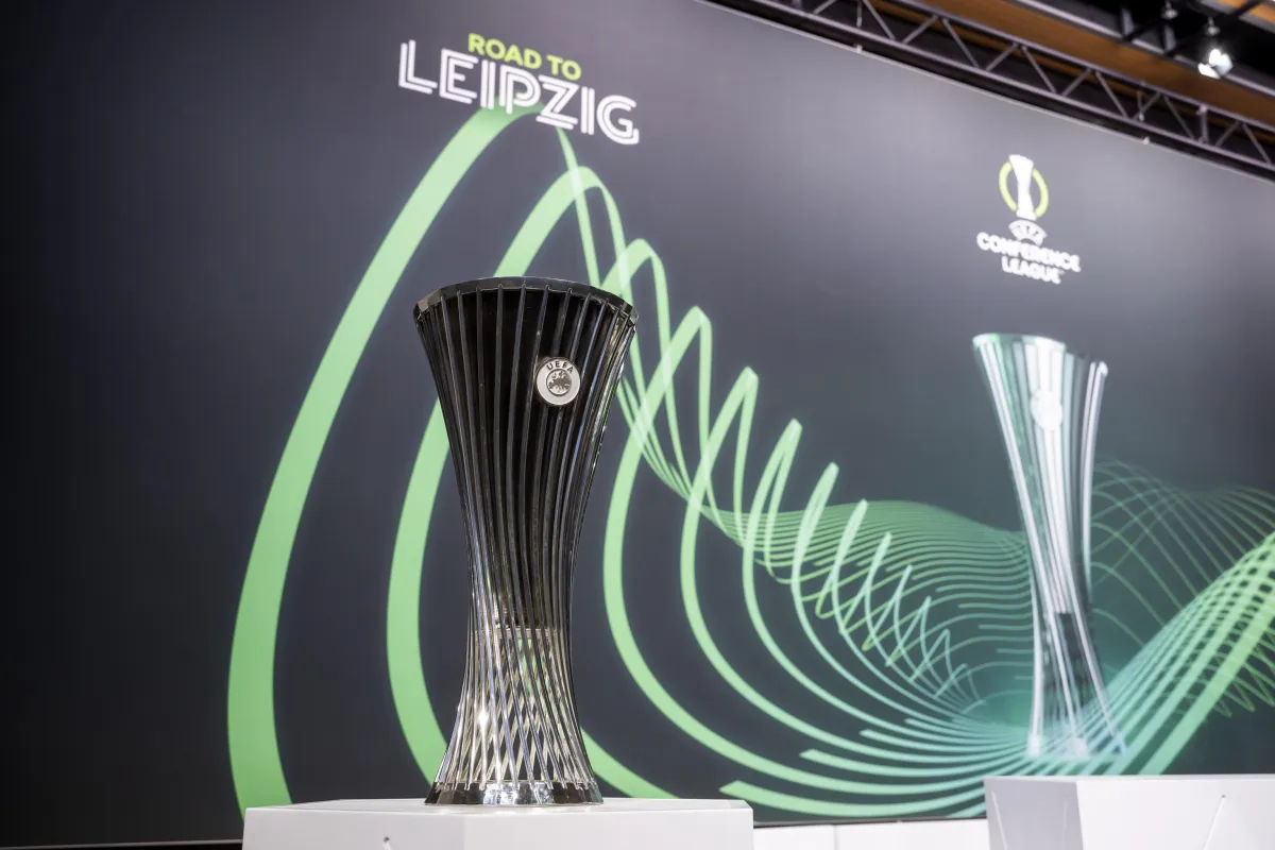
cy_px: 425
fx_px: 1116
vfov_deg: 41.7
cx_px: 638
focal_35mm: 32
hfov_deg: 59.5
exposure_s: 1/250
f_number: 4.5
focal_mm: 31.5
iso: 1000
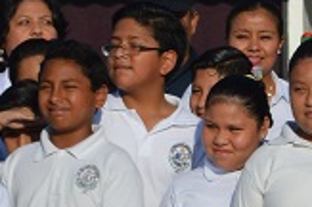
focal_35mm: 415
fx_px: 3590
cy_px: 58
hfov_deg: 4.9
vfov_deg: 3.3
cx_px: 547
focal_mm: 50
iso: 100
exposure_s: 1/400
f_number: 10
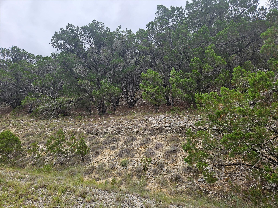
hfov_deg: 73.9
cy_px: 104
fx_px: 185
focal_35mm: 23
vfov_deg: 58.9
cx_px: 139
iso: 25
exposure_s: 1/601
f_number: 1.8
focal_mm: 5.4
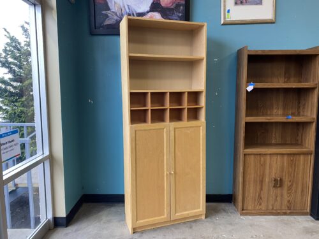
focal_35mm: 26
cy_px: 120
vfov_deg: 53.1
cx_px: 160
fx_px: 240
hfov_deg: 67.3
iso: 100
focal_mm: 4.25
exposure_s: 1/60
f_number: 1.8
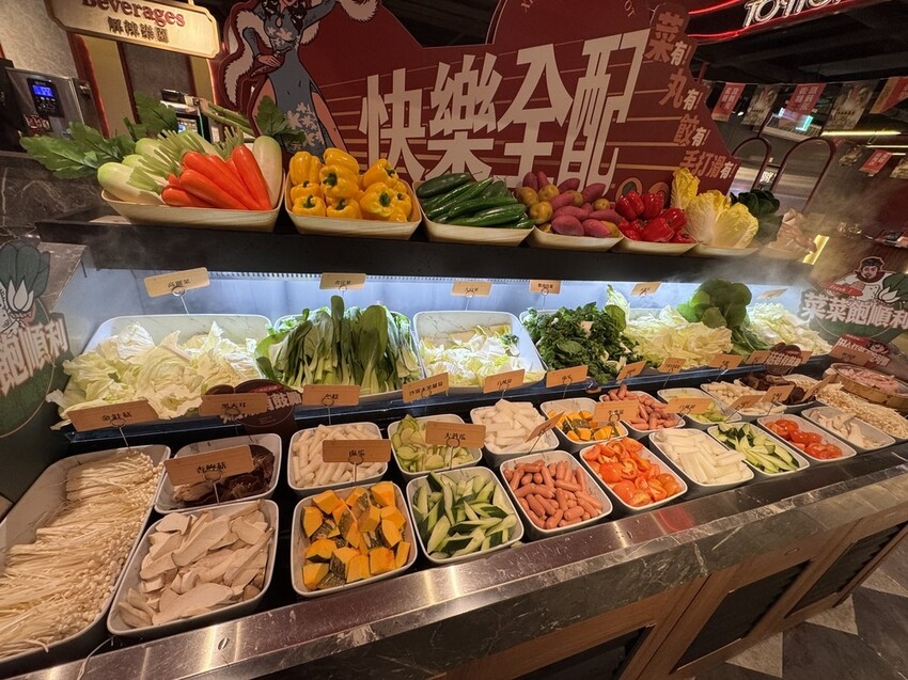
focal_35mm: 14
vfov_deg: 85.6
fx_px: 367
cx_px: 454
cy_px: 340
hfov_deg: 102.1
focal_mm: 2.22
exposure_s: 1/104
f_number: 2.2
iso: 200
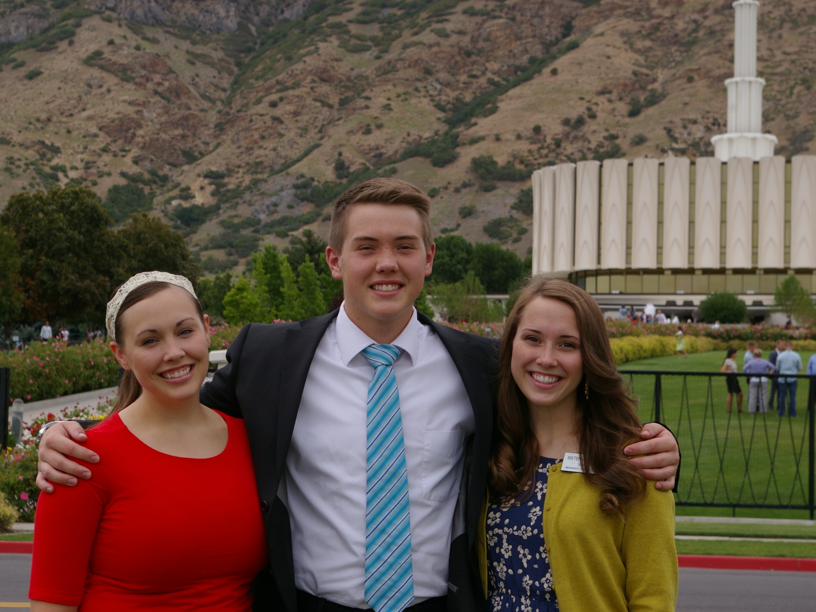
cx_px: 391
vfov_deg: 16.5
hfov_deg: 21.9
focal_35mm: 90
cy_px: 306
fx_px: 2111
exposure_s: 1/180
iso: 200
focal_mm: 55
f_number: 11
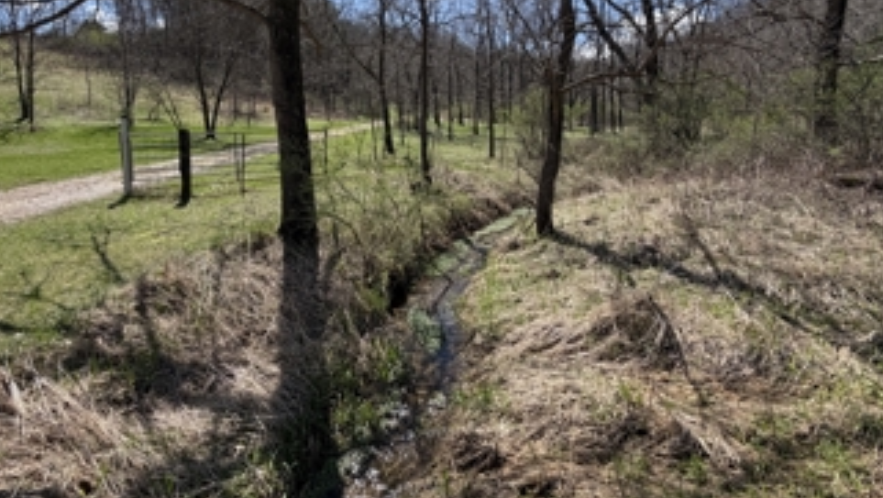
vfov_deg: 57.4
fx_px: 445
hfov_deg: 89.2
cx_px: 393
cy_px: 176
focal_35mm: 19
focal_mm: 2.22
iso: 40
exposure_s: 1/770
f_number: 2.2
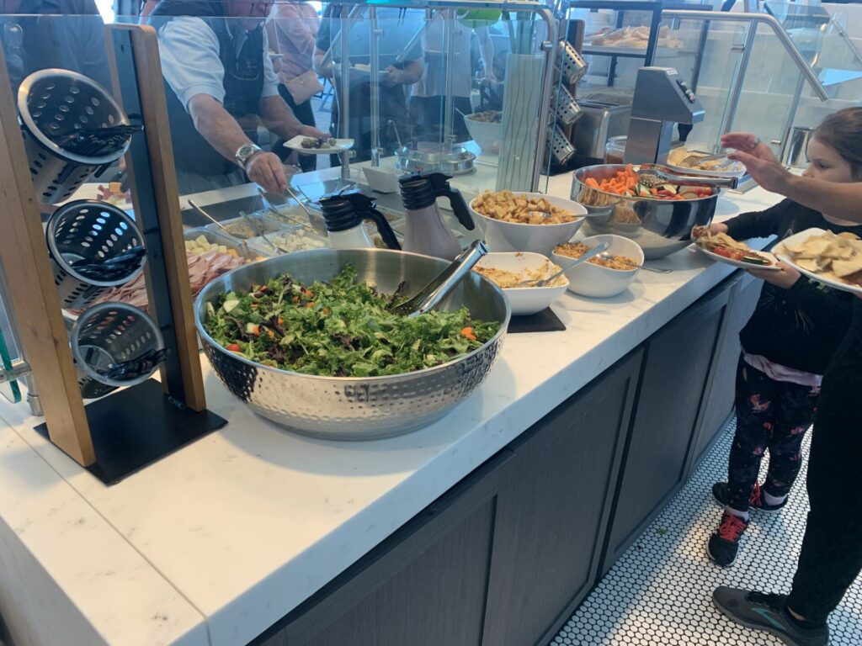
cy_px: 323
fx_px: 647
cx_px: 431
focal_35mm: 26
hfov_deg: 67.3
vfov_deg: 53.1
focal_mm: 4.25
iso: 64
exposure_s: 1/60
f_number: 1.8
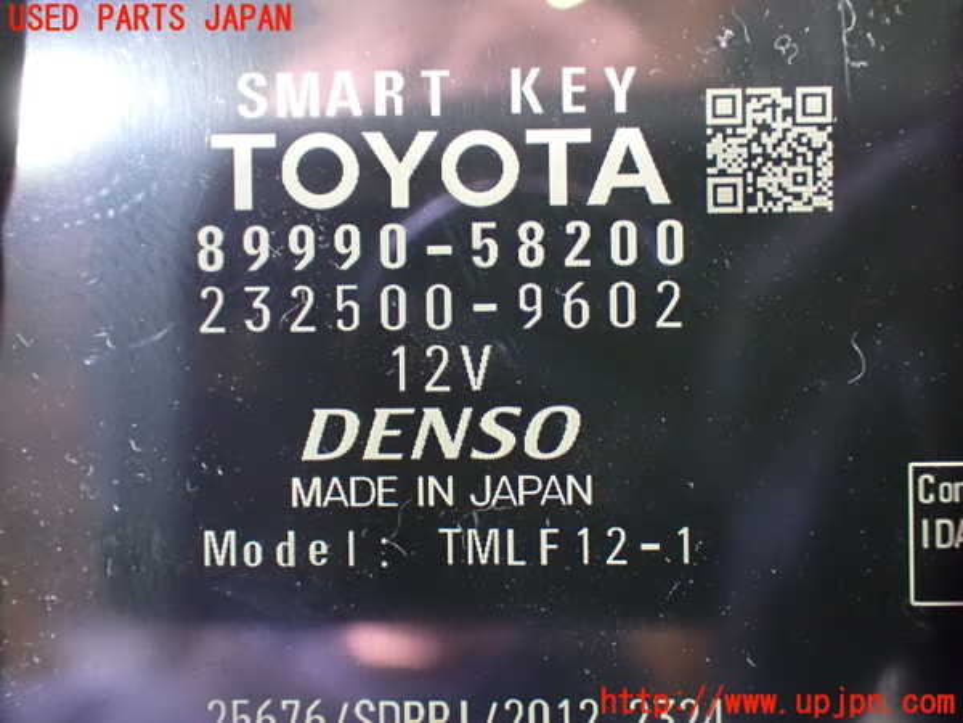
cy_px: 362
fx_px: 1224
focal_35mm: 44
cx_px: 482
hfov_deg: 42.9
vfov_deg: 32.9
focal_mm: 7.84
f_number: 2.9
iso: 1600
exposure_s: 1/15
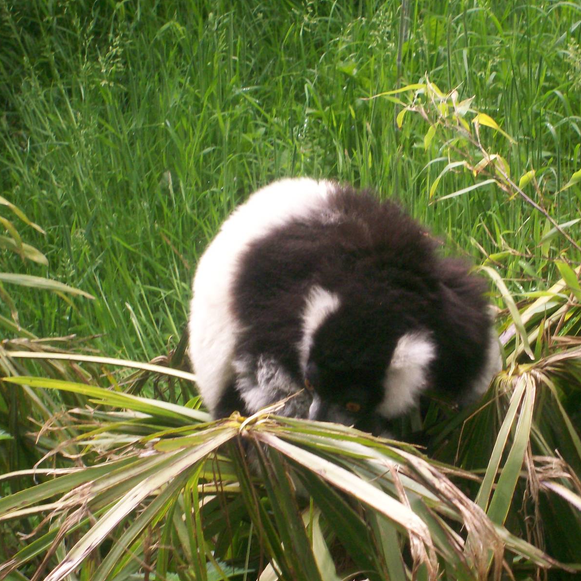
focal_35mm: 124
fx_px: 2355
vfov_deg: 14.1
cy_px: 290
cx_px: 335
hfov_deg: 14.1
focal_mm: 17.4
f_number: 4.9
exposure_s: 1/125
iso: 200
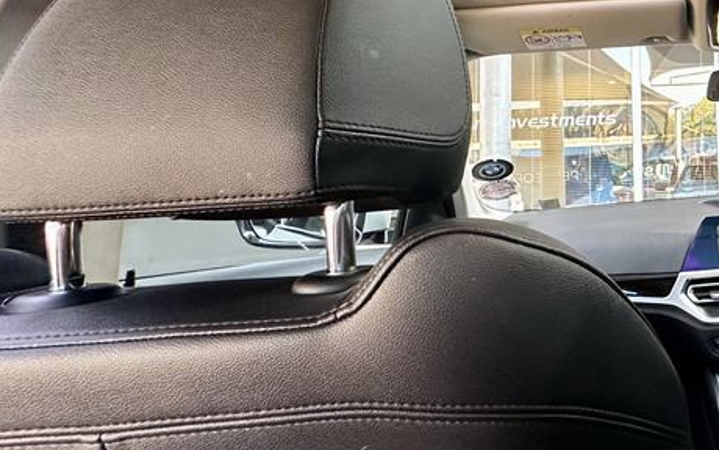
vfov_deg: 37.2
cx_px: 744
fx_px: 647
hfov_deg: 46.8
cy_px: 97
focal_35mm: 33
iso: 320
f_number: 2.2
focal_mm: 2.22
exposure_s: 1/61
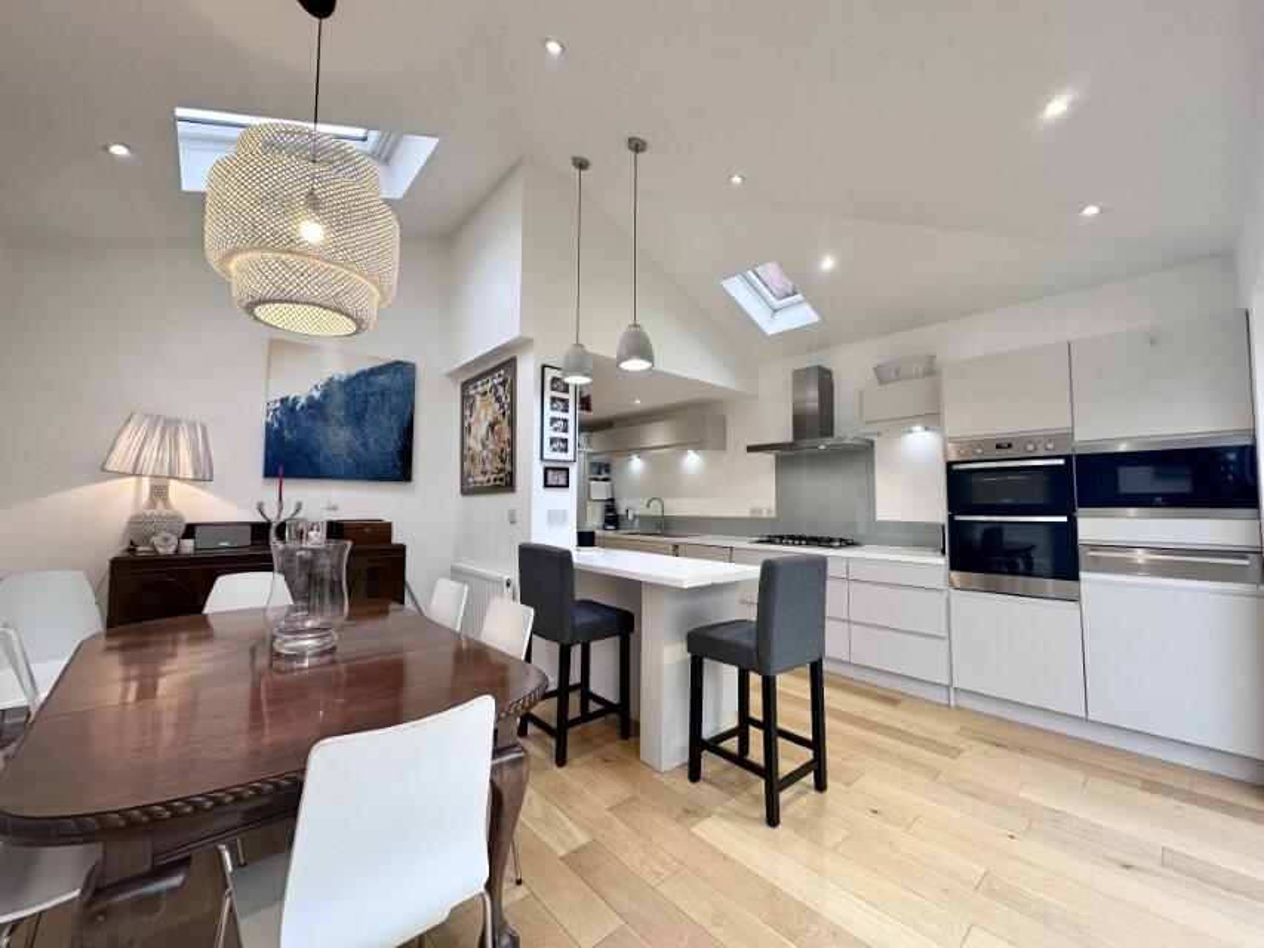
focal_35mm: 14
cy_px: 474
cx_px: 632
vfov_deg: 85.7
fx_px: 511
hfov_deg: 102.1
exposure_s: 1/100
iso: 125
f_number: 2.2
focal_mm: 2.22
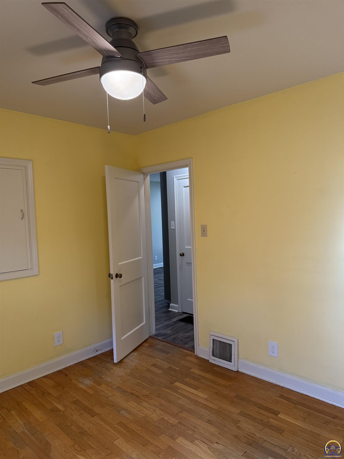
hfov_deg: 56.8
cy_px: 230
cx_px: 172
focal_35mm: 24
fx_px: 318
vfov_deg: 71.6
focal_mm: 6.76
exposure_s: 1/120
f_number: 1.78
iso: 320
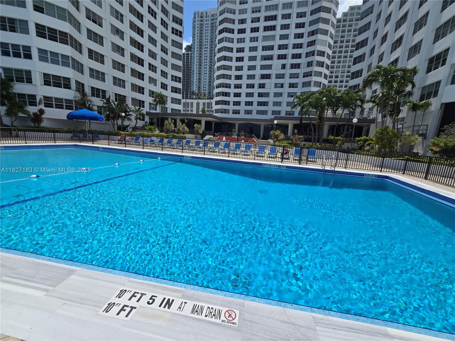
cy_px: 170
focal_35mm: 13
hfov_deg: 106.2
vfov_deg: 89.9
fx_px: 171
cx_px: 228
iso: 50
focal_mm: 2.2
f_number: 2.2
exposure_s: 1/5523
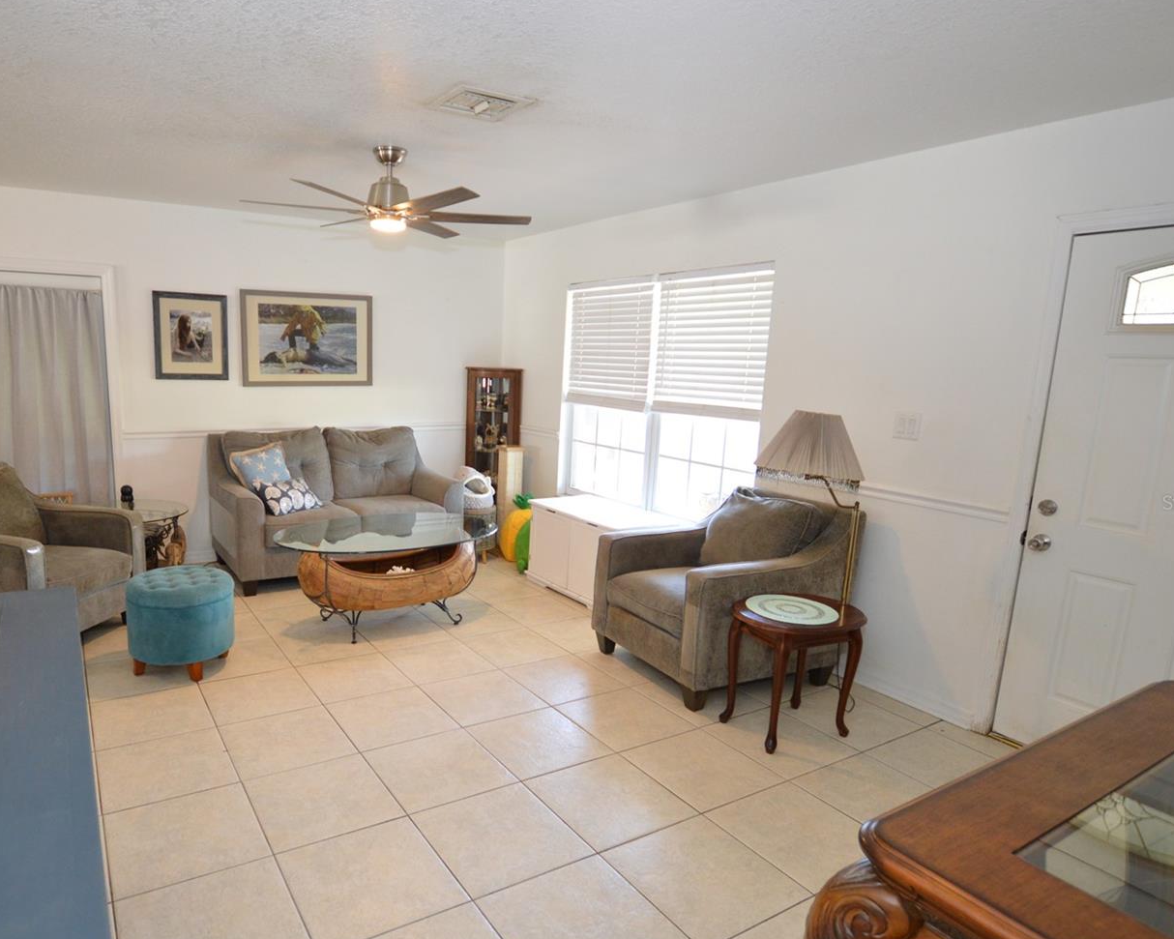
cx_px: 475
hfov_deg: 76.0
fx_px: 740
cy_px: 502
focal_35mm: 21
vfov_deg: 64.7
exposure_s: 1/60
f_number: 3.5
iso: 720
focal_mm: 11.5
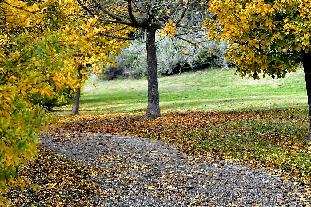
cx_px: 100
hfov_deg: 11.5
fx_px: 1538
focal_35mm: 178
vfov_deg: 7.7
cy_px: -18
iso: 200
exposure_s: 1/640
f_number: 3.5
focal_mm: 50
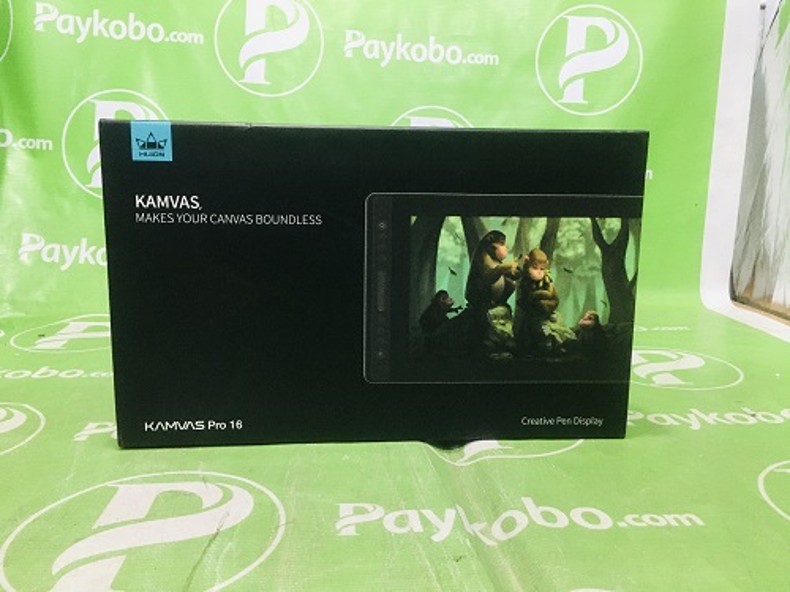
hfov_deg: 61.7
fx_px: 662
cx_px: 395
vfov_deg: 48.2
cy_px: 296
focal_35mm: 29
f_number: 2.2
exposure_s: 1/25
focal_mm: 4.15
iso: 200
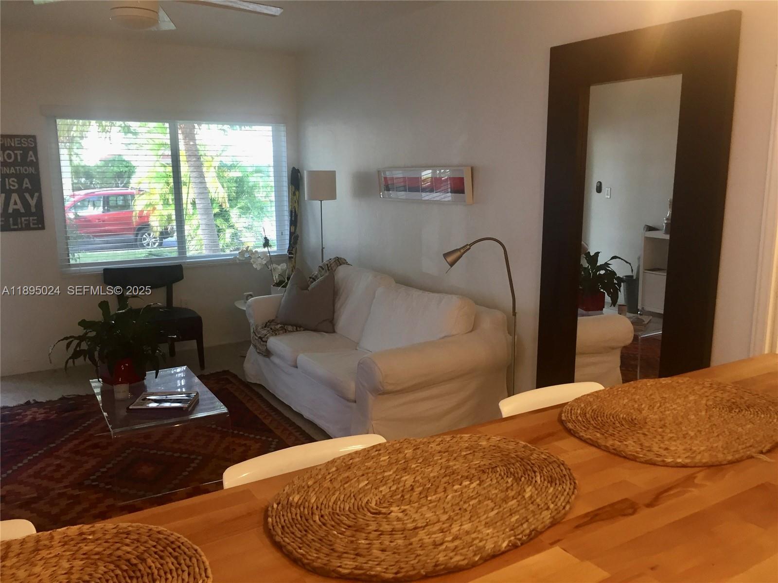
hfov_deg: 61.7
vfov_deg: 48.2
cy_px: 292
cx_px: 389
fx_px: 652
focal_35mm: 29
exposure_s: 1/30
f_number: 2.2
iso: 64
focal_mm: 4.15
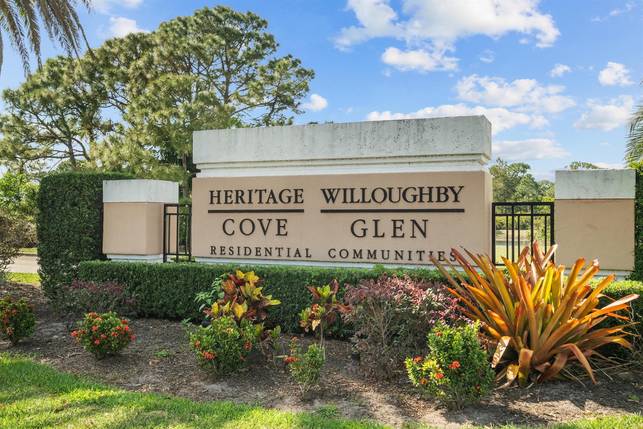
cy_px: 214
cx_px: 322
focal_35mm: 35
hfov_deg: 54.4
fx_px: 625
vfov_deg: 37.9
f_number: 8
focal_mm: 35
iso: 2000
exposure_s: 1/200
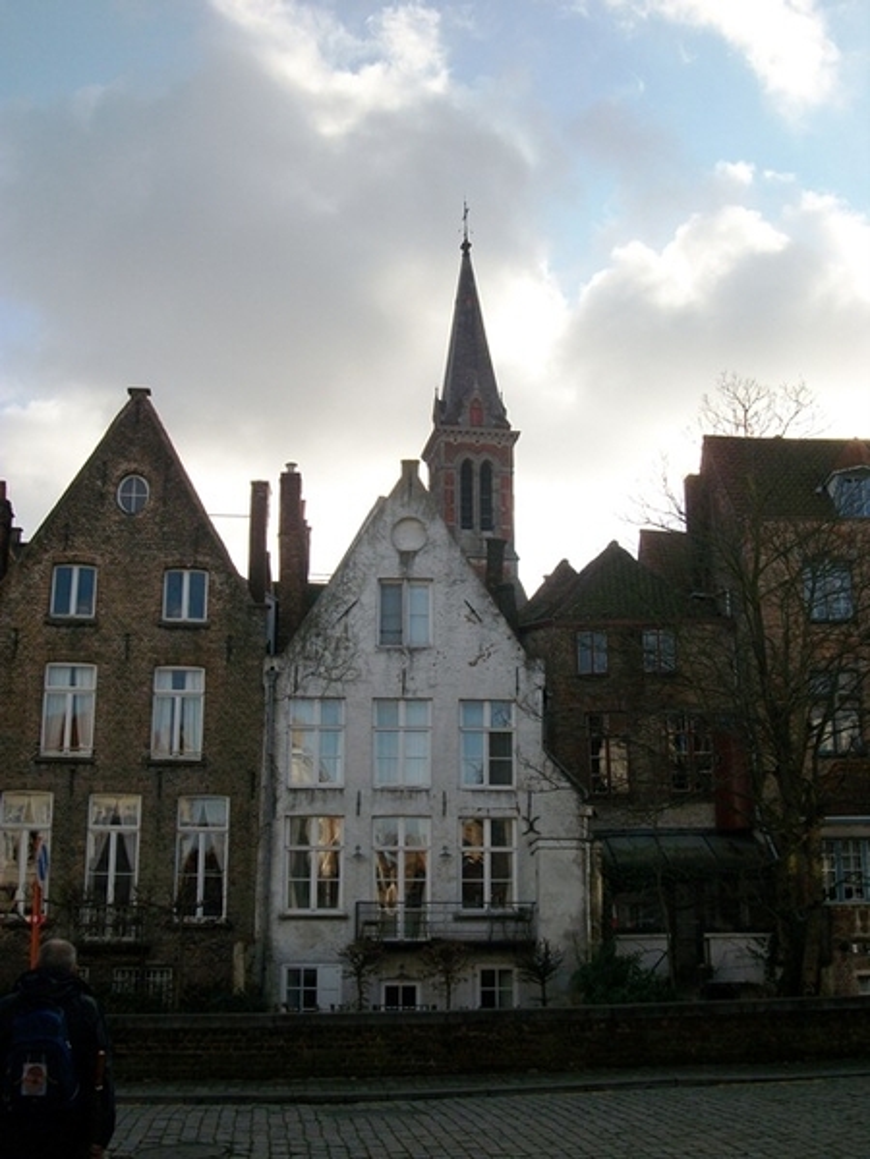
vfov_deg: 46.8
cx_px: 435
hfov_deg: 36.0
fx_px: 1340
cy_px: 580
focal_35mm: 40
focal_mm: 7.1
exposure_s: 1/125
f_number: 9.9
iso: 80
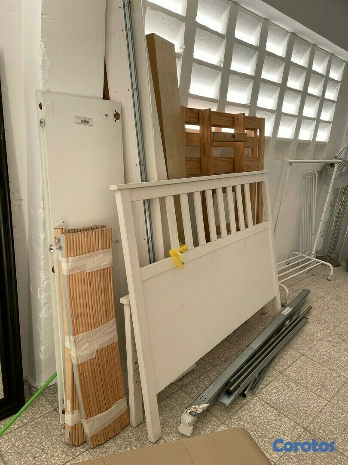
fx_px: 349
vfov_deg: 67.3
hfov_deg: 53.1
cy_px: 232
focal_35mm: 26
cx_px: 174
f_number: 1.6
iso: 64
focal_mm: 5.1
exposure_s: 1/121
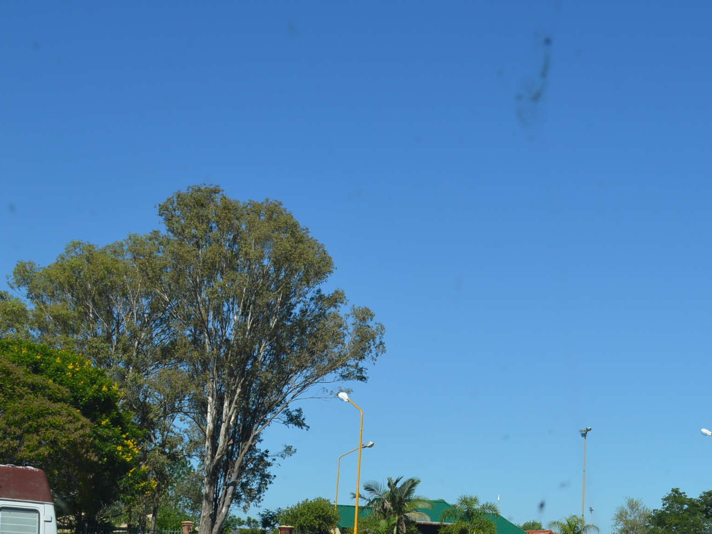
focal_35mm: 62
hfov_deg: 29.9
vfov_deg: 23.6
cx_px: 635
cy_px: 304
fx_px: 1275
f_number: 8
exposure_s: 1/320
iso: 100
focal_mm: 22
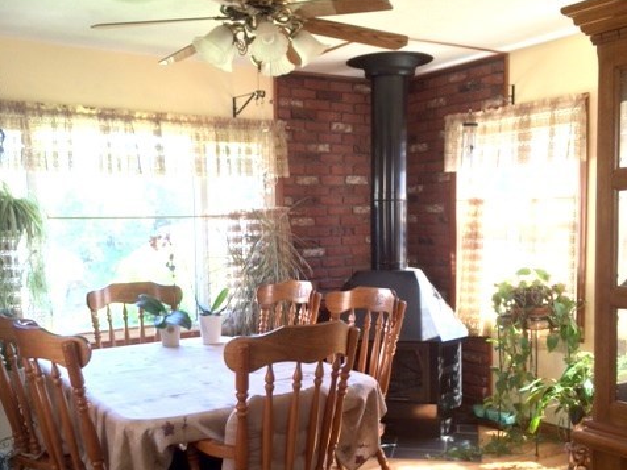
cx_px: 315
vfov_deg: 36.7
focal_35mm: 39
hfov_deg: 47.9
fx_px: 706
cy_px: 283
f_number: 2.2
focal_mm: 4.15
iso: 50
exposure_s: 1/30
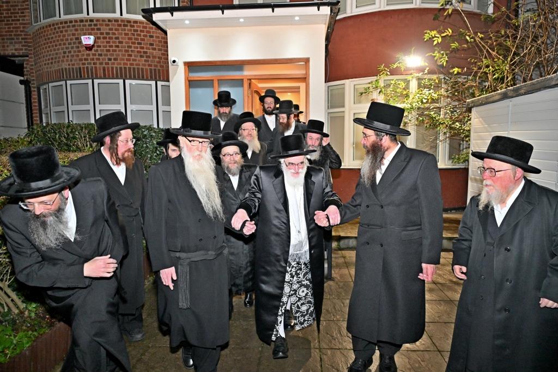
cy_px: 186
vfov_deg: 53.1
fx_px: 372
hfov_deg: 73.7
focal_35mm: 24
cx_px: 279
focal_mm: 24
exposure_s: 1/160
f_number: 4
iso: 2000
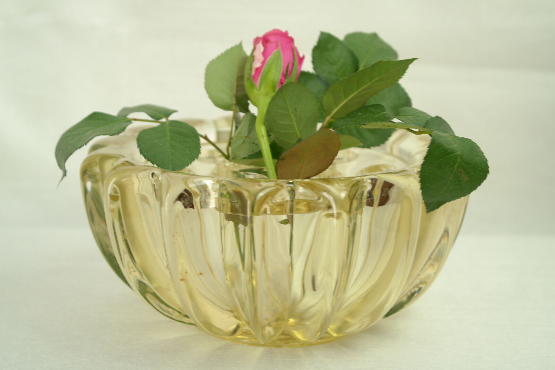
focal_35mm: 69
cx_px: 278
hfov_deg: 29.2
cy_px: 185
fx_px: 1064
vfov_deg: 19.7
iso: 200
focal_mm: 45
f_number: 5.6
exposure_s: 1/30
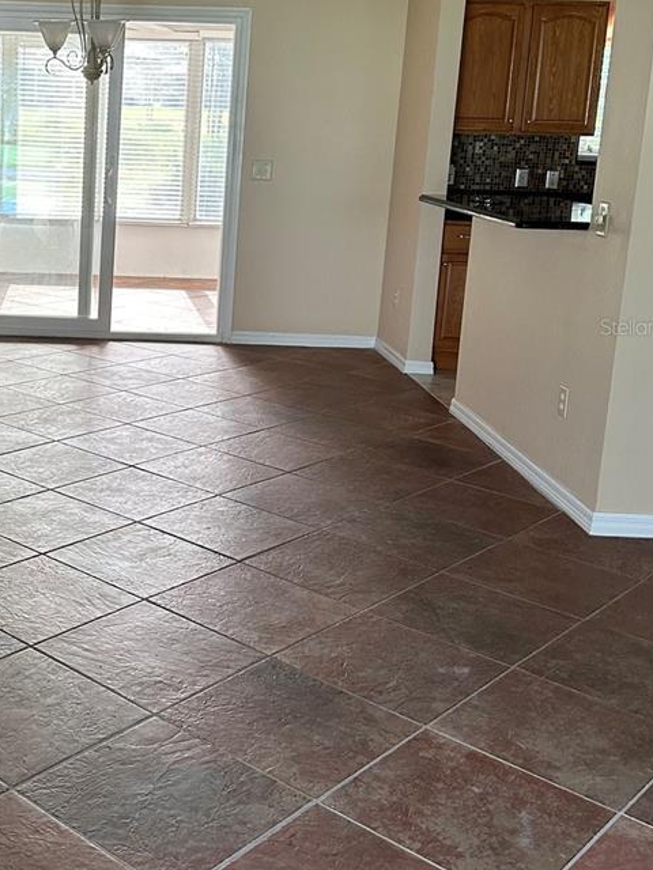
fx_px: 1132
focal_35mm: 45
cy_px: 326
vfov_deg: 41.8
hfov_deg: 30.9
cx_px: 84
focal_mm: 6.86
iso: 200
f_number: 1.78
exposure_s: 1/121
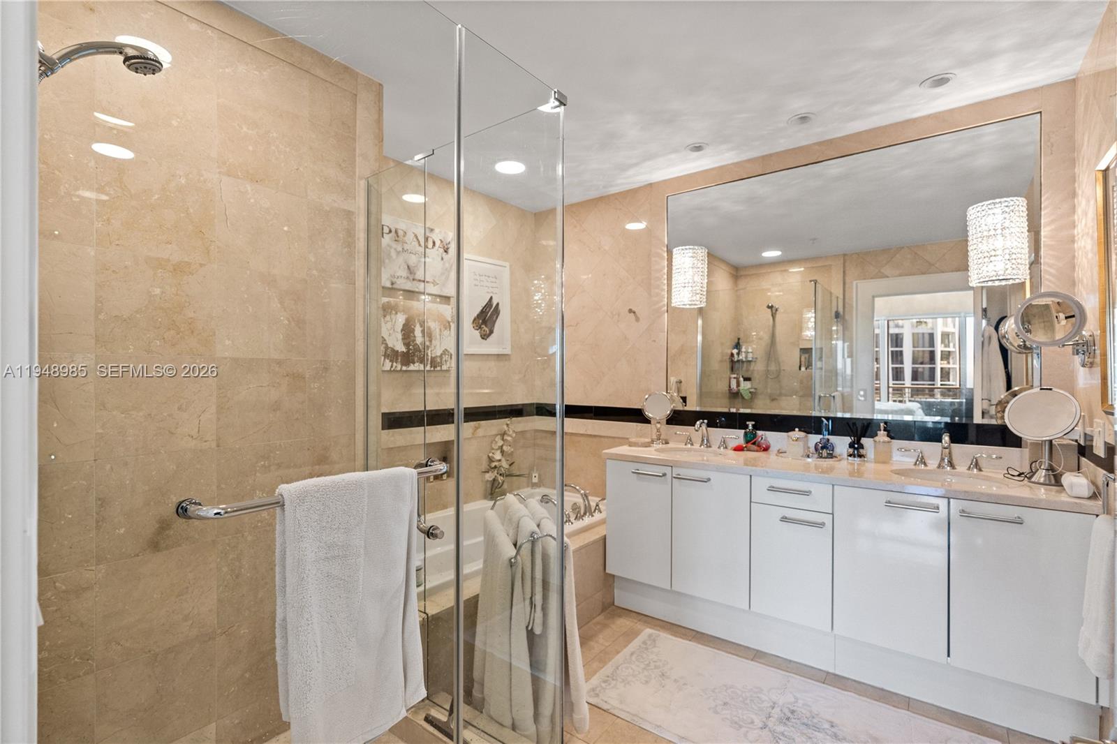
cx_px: 558
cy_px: 372
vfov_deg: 73.7
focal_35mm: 16
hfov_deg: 96.7
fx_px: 496
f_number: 4.5
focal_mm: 16
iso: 400
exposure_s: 1/20
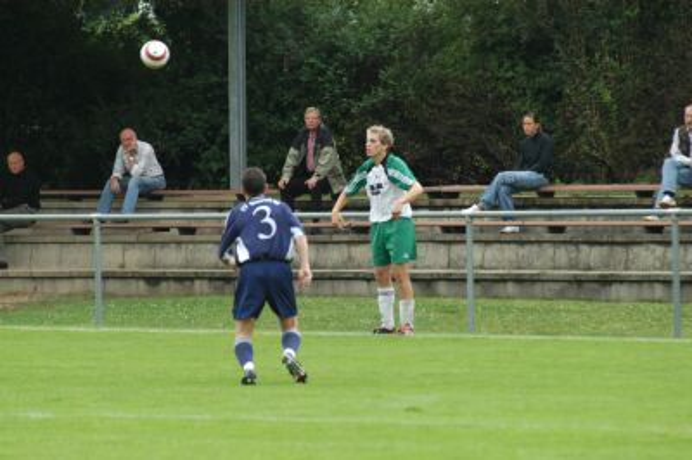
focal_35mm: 300
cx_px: 346
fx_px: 5762
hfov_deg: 6.9
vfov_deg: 4.6
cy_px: 230
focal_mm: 200
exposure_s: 1/320
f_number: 4.5
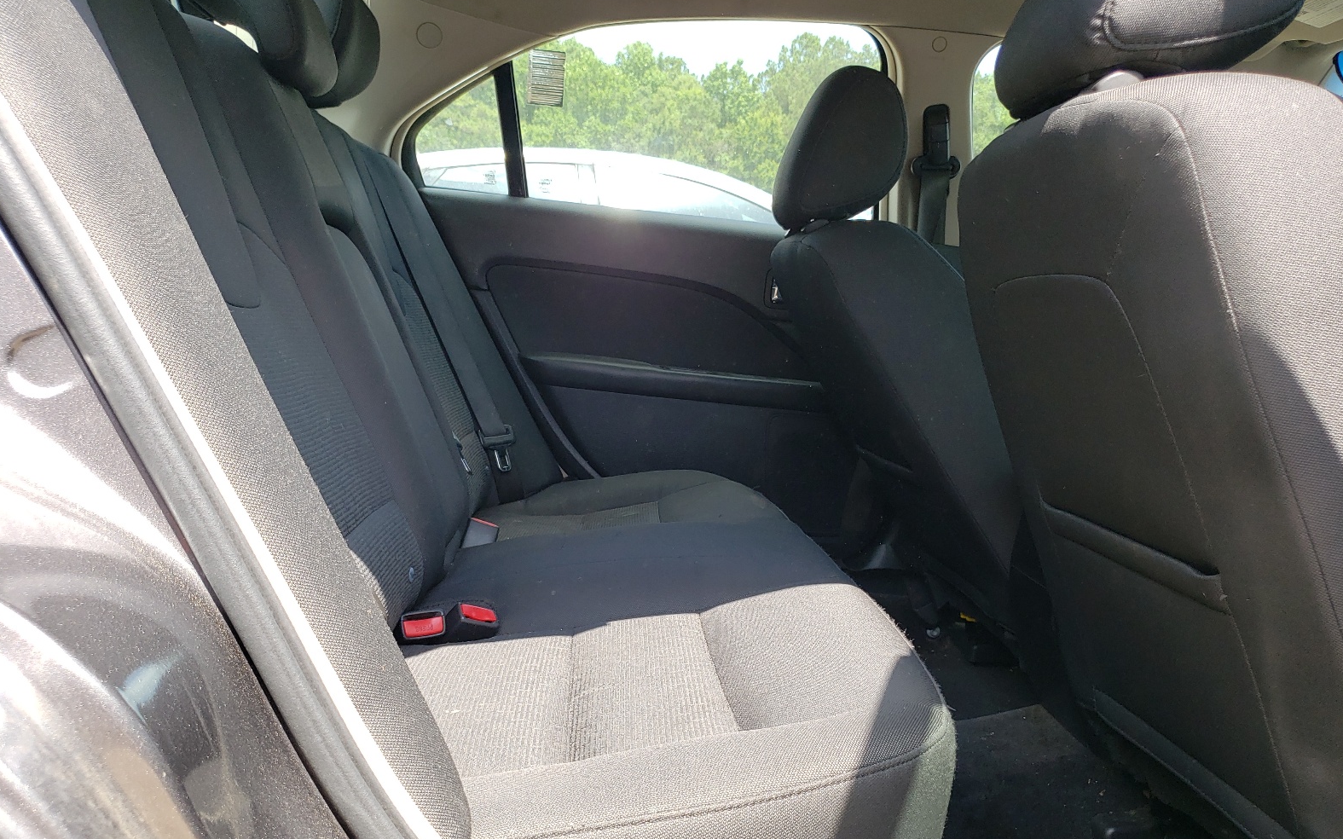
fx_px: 1025
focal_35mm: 28
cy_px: 482
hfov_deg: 66.5
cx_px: 672
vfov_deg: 44.4
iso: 50
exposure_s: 1/370
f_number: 1.5
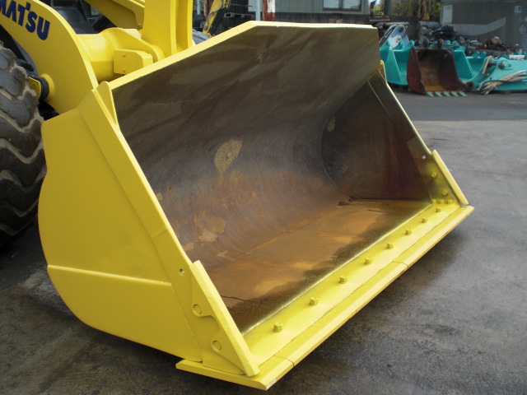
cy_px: 198
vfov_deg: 37.7
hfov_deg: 49.0
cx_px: 264
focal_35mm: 38
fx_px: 579
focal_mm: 6.3
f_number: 3.1
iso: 64
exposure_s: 1/200
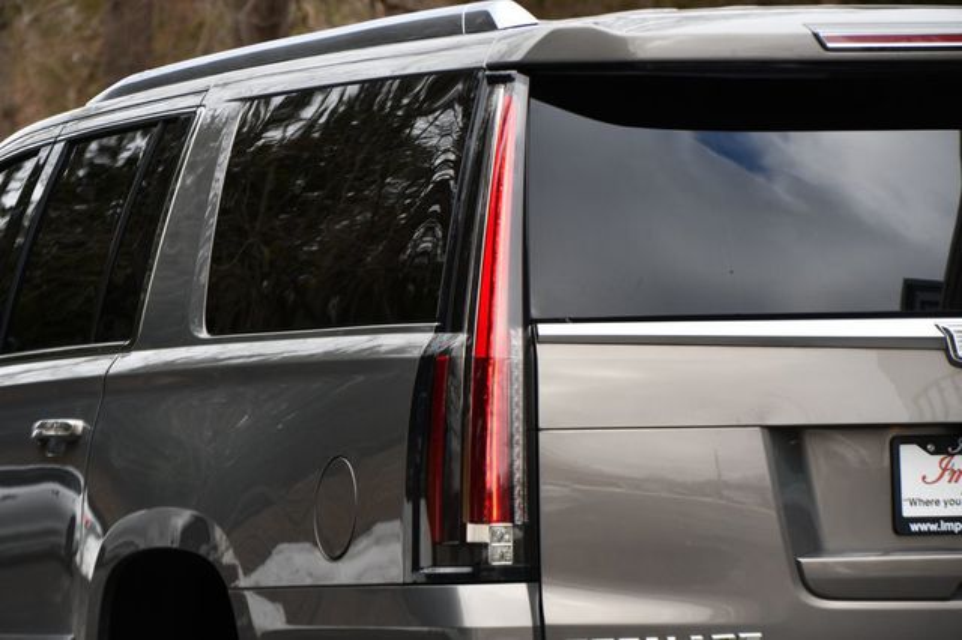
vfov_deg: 7.0
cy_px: 320
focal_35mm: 195
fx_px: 5208
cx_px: 481
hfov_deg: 10.6
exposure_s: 1/250
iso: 200
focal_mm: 130
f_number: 6.3
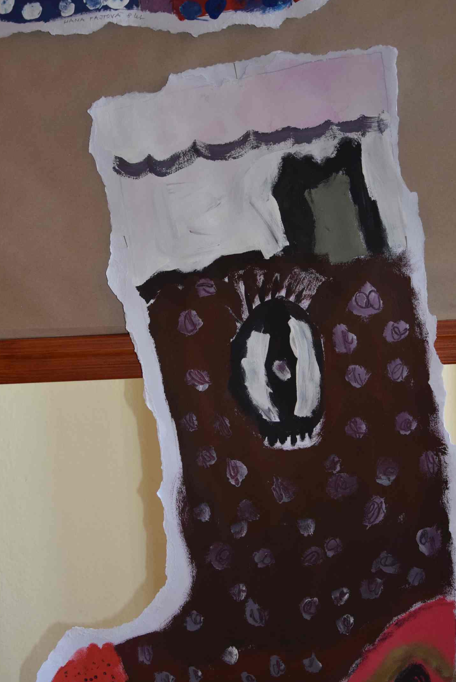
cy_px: 367
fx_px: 872
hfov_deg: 29.3
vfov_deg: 42.7
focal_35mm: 46
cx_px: 252
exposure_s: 1/125
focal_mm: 22
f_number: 3.8
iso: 800
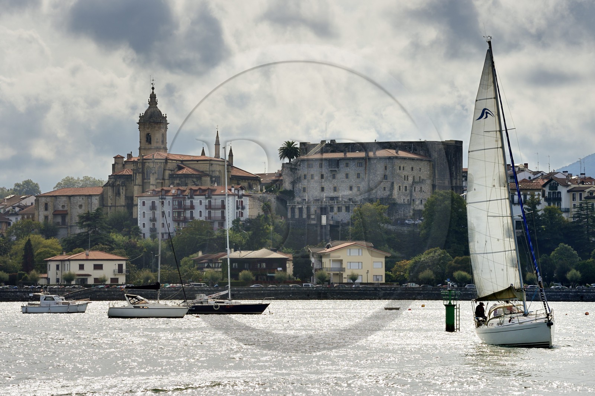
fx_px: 2561
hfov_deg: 13.3
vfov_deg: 8.9
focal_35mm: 155
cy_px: 198
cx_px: 298
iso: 200
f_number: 16
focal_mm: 155
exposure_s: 1/320
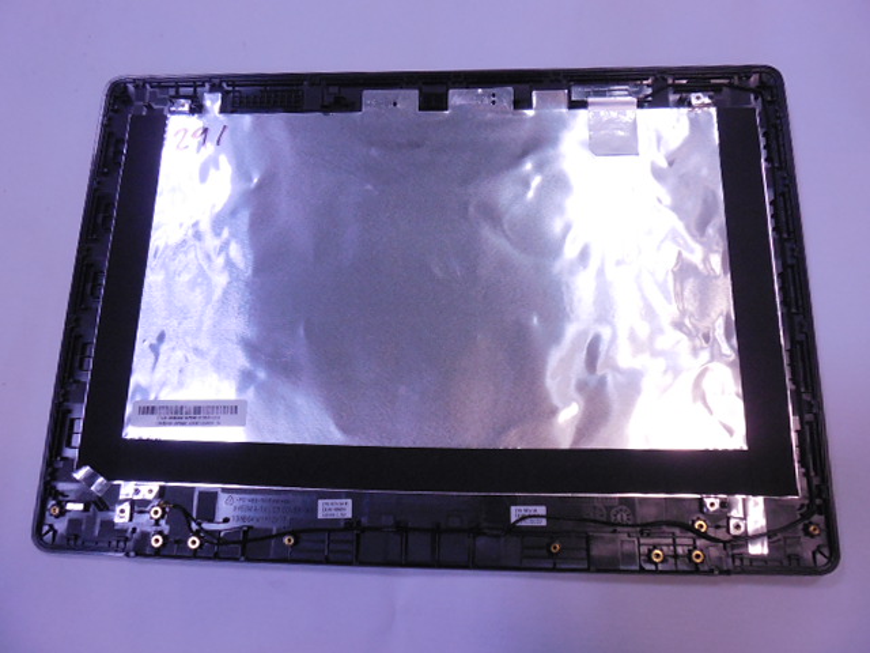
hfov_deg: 67.3
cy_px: 326
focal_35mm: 26
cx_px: 435
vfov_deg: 53.1
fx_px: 653
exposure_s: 1/200
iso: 800
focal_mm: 4.6
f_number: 3.5
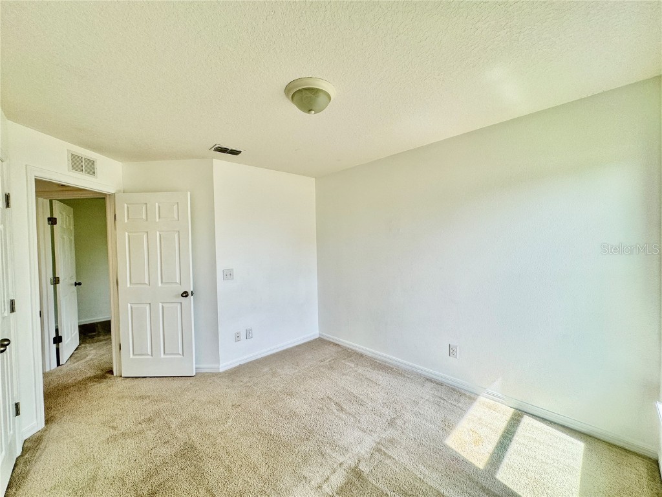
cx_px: 331
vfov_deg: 85.7
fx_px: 268
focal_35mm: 14
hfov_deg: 102.1
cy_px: 248
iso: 40
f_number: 2.2
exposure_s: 1/120
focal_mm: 2.22
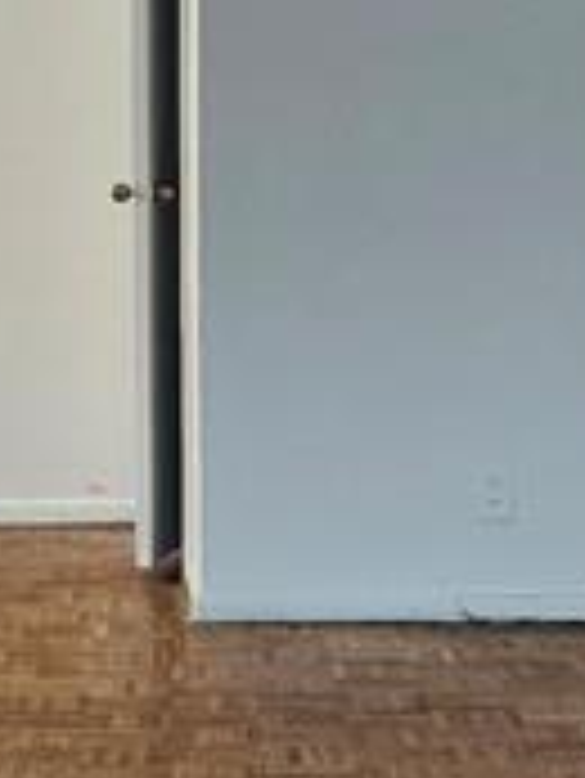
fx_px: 3196
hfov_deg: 10.4
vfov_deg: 13.9
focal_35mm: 142
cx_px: 0
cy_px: 319
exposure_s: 1/120
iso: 640
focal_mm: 5
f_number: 1.8
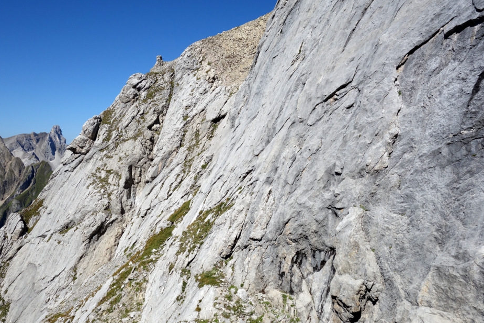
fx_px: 417
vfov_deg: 42.3
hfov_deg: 60.2
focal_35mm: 31
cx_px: 219
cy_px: 169
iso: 125
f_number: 6.3
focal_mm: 10.4
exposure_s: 1/800
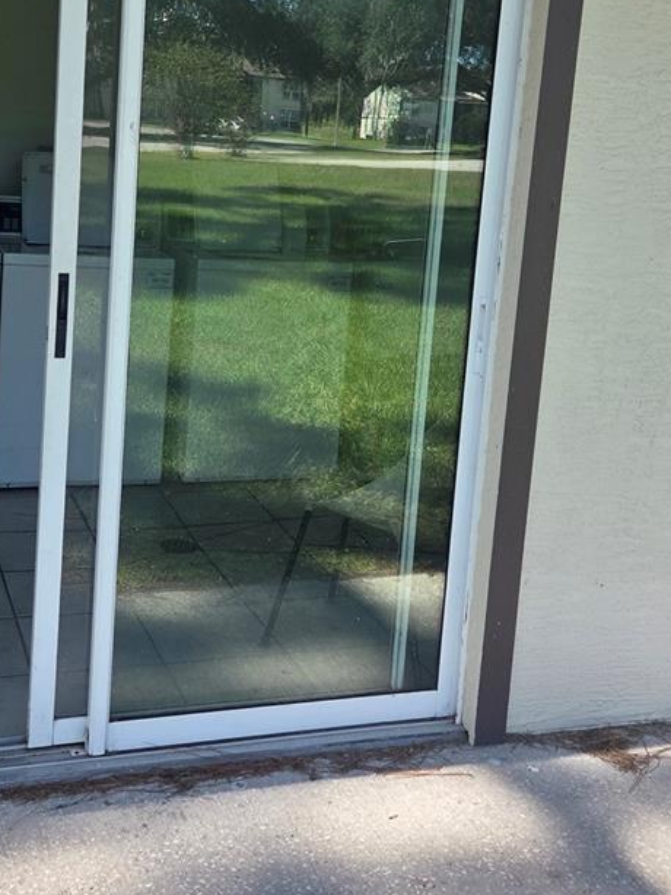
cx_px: 226
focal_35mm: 45
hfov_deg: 31.9
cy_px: 302
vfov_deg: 41.6
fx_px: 1163
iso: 80
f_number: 1.8
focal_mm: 5.4
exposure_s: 1/957
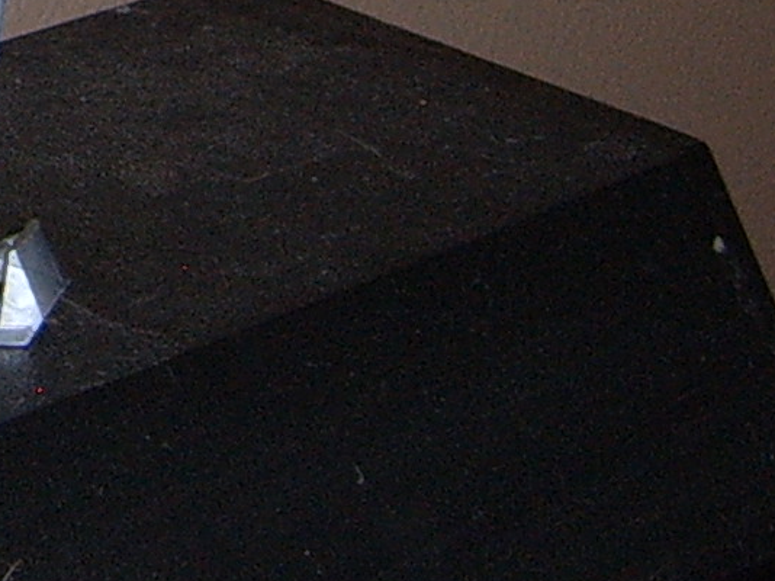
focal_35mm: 170
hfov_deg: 10.8
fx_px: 3804
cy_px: -465
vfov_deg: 8.4
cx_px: -692
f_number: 5.8
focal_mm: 5.8
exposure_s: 1/30
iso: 69
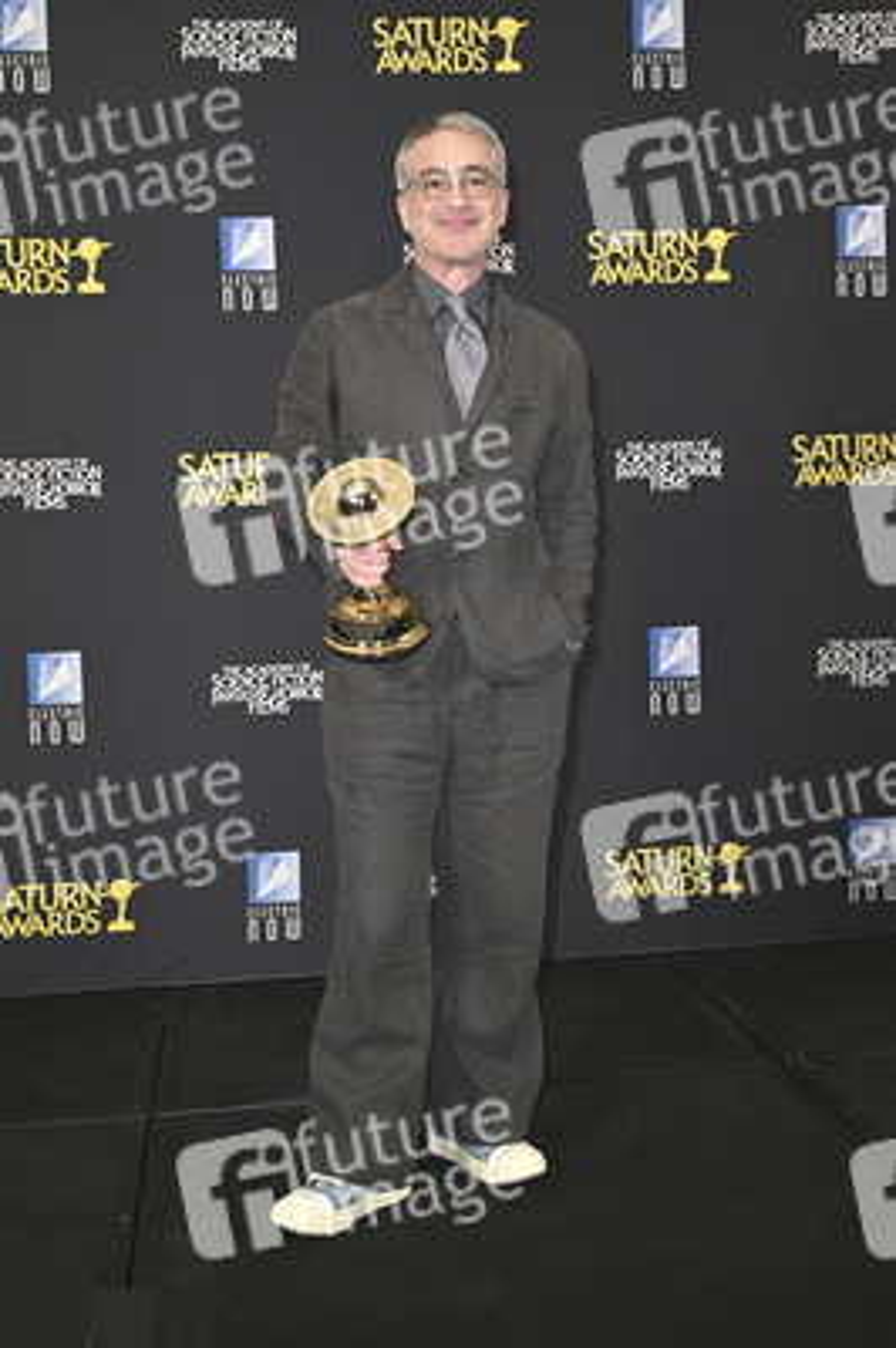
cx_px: 448
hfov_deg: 31.1
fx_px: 1608
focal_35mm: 43
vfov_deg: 45.5
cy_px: 674
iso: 2000
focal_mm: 43
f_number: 5.6
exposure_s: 1/320
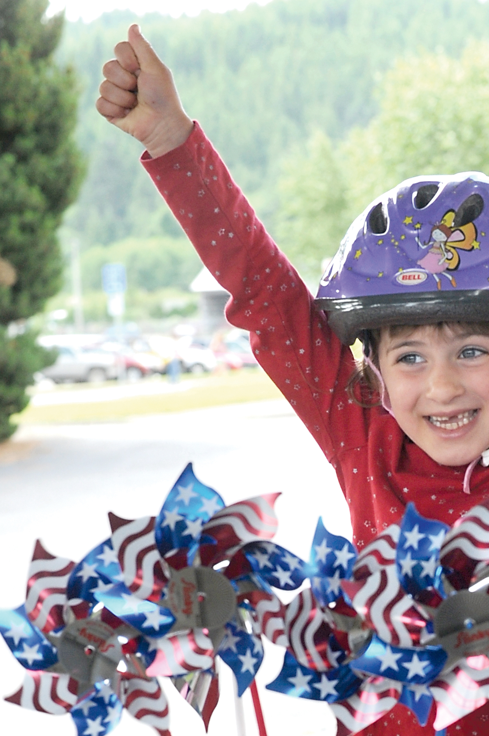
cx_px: 415
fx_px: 3040
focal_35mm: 149
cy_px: 695
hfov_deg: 9.2
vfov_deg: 13.6
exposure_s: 1/320
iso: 640
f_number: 9
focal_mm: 70
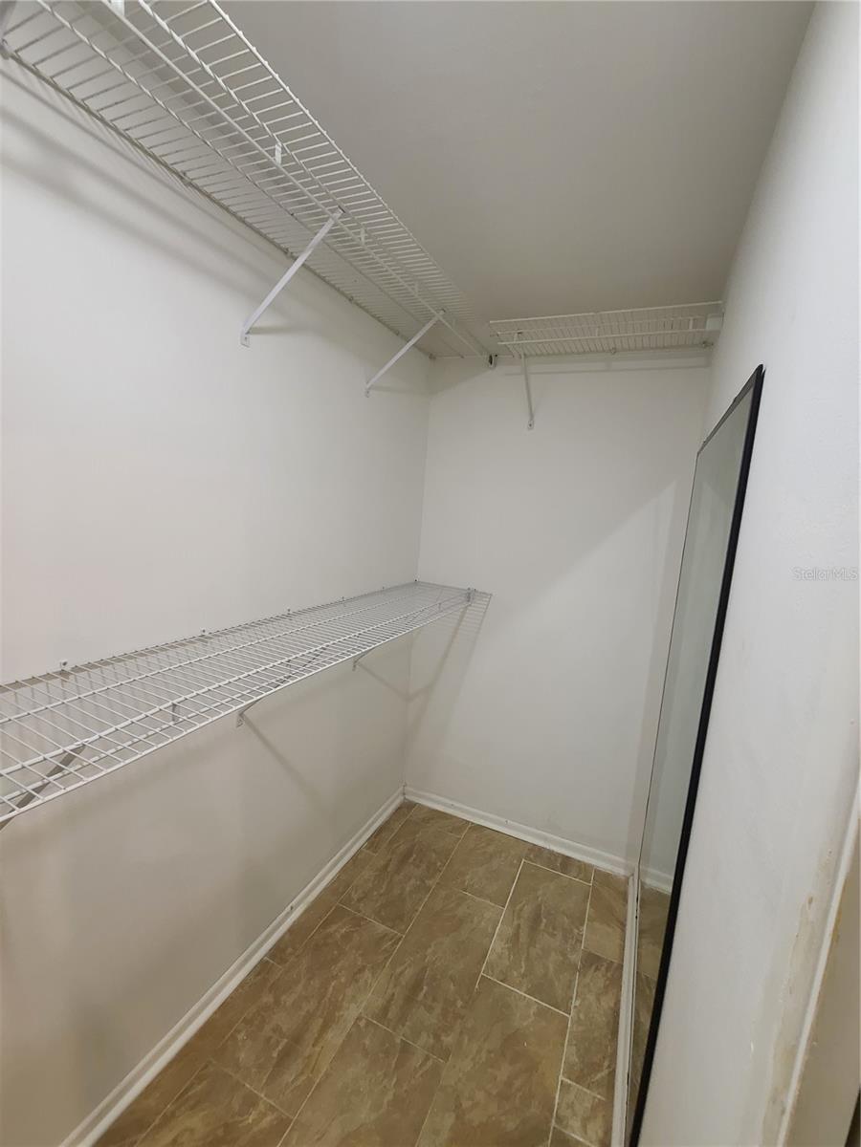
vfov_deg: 106.2
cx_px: 430
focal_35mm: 13
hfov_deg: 89.9
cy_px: 574
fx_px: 431
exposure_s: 1/40
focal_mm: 2.2
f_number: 2.2
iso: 320
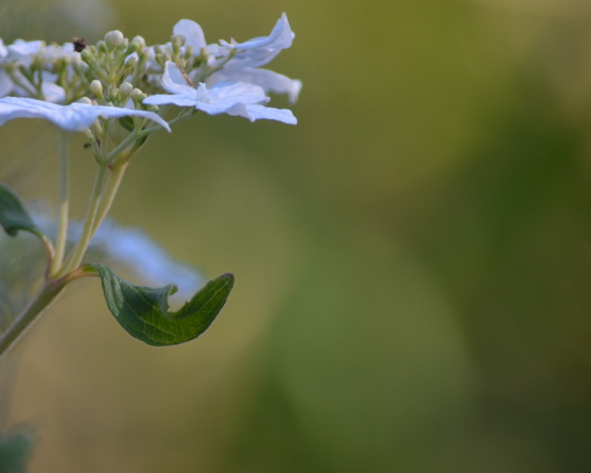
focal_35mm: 605
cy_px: 219
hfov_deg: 3.2
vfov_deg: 2.6
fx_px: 10587
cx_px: 167
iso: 400
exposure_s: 1/320
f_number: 5.6
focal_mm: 300
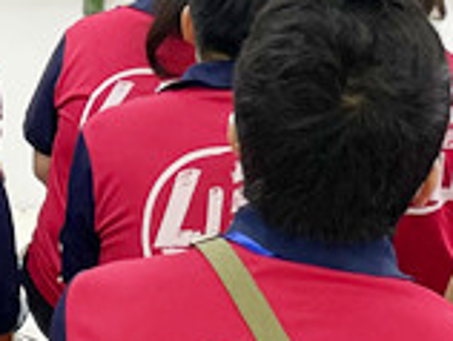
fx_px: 1940
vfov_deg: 9.9
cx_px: 106
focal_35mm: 148
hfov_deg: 13.3
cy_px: -53
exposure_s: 1/50
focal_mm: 4.2
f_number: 1.6
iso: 80
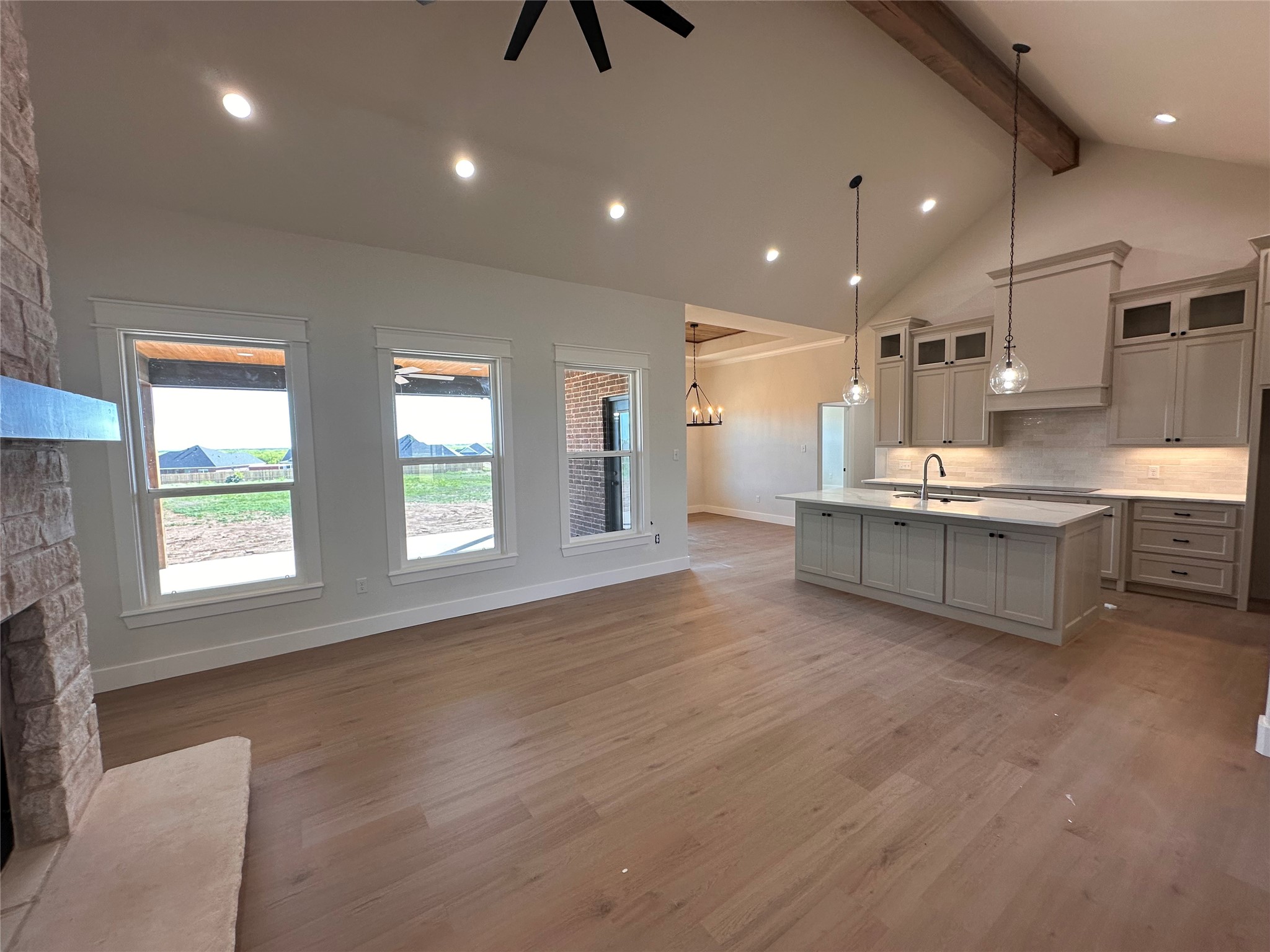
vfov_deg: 85.7
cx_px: 635
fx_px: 514
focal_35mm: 14
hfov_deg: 102.1
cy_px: 476
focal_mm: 2.22
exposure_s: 1/120
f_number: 2.2
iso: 80
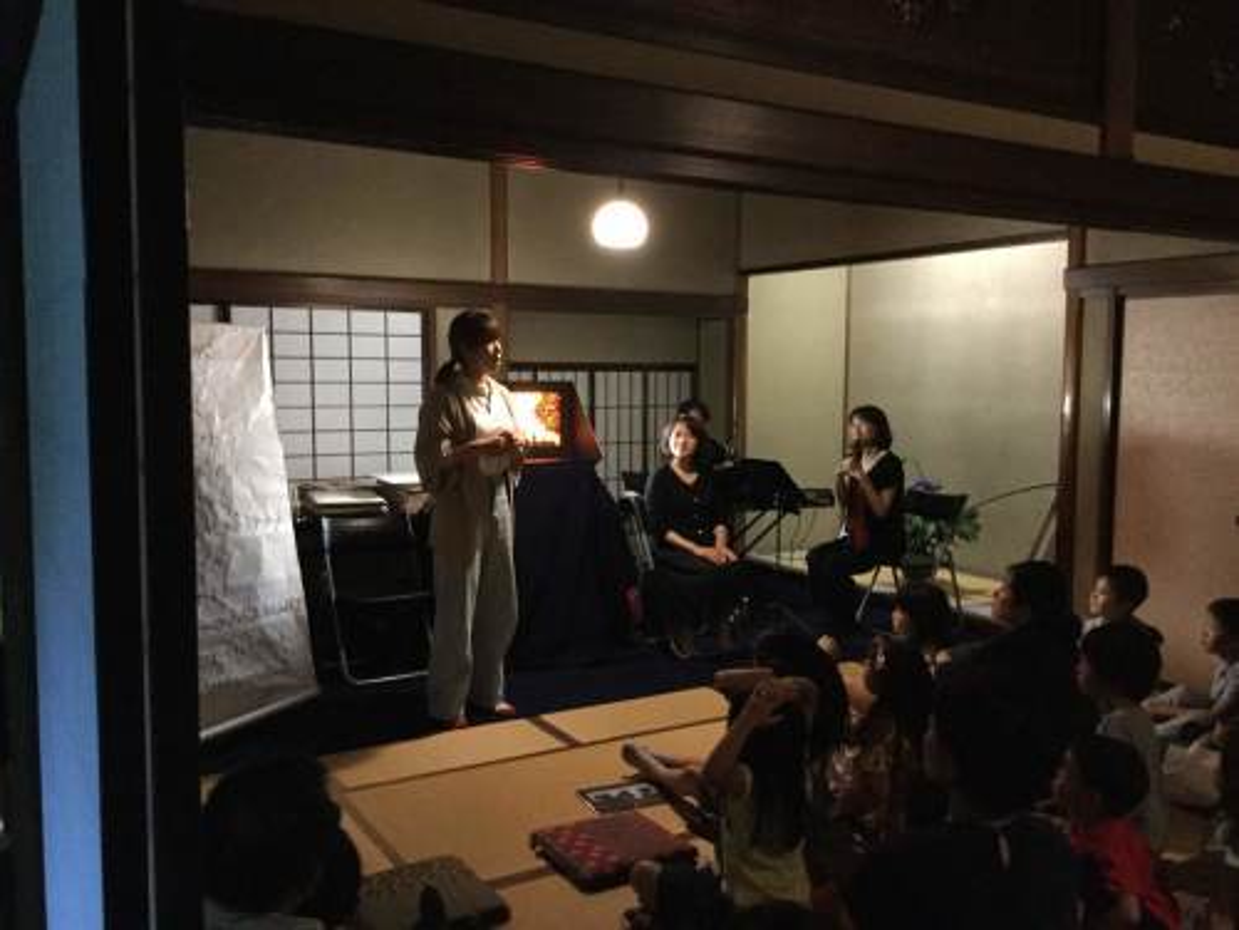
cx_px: 620
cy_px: 465
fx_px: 1110
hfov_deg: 58.4
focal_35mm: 31
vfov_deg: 45.4
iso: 400
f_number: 2.4
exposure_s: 1/15
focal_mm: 3.3
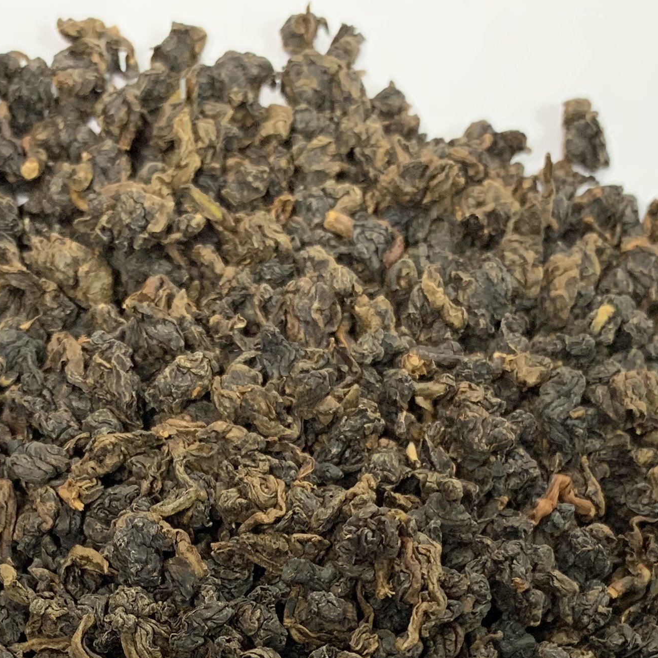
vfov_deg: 23.0
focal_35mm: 71
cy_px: 713
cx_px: 195
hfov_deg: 24.1
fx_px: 1527
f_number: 1.8
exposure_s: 1/60
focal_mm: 4.25
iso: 100
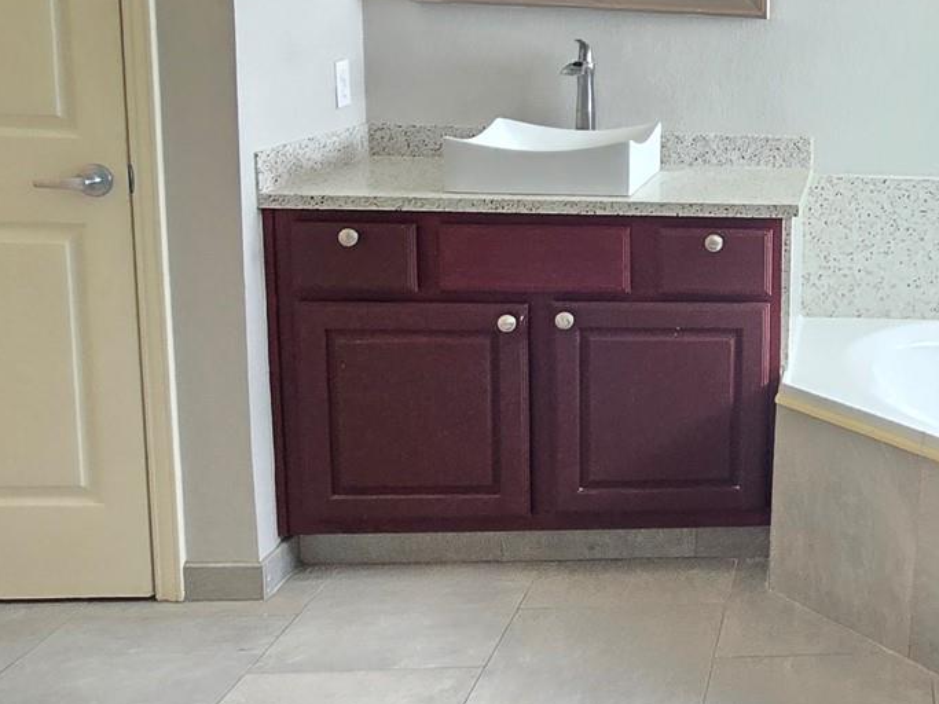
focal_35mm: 39
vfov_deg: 36.0
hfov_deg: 38.8
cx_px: 1050
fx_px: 1058
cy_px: 184
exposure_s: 1/60
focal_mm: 2.2
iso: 250
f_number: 2.2
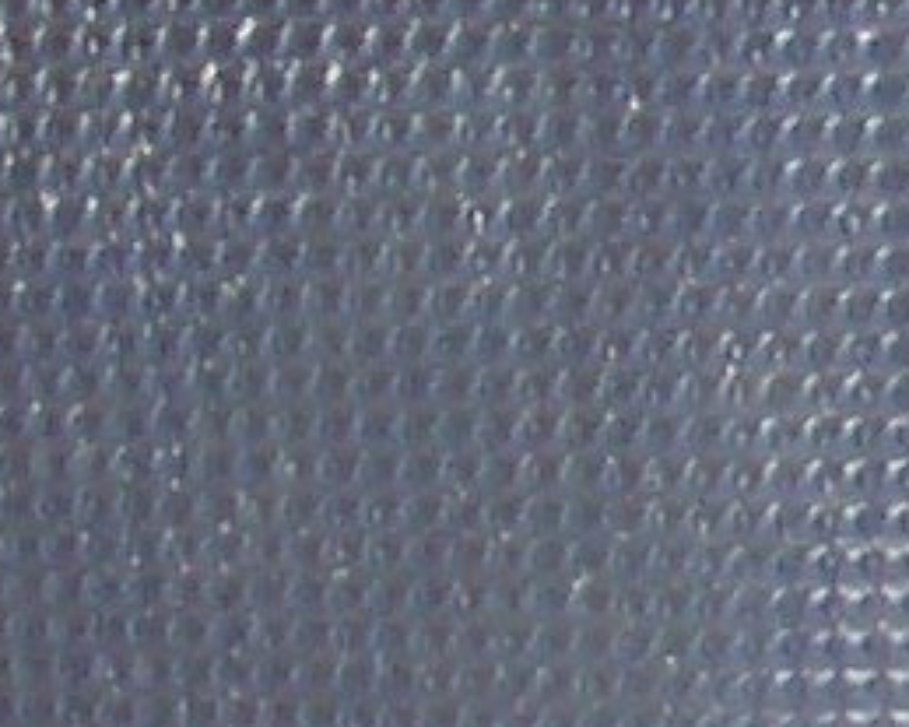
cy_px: 383
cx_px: 2474
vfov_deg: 5.7
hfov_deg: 6.7
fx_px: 7261
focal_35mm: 270
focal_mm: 5.8
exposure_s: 1/80
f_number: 2.6
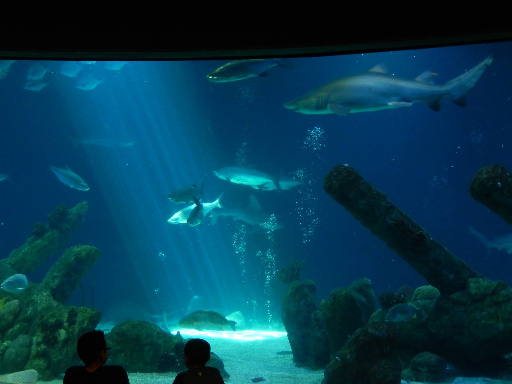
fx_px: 754
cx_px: 256
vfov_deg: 28.6
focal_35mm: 51
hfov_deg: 37.5
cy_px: 192
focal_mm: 9.2
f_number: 4.5
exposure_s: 1/20
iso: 400
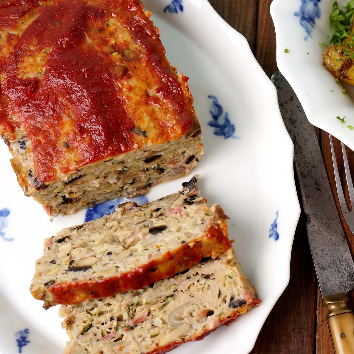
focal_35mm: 47
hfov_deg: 35.5
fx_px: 544
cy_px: 178
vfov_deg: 36.1
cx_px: 248
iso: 100
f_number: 6.3
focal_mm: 24
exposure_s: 1/125
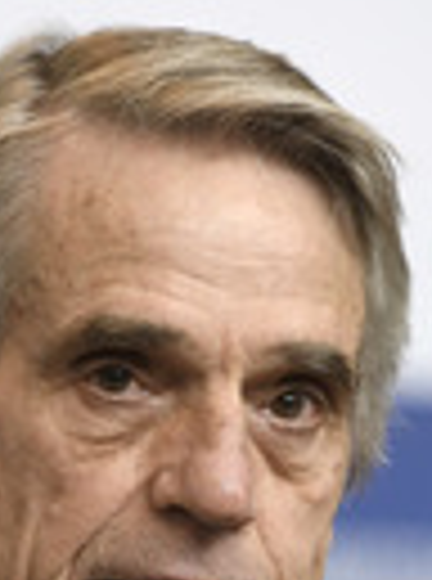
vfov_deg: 3.3
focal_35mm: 607
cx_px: 155
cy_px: 638
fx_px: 10151
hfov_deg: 2.4
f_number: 3.2
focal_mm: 180
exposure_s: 1/320
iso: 800
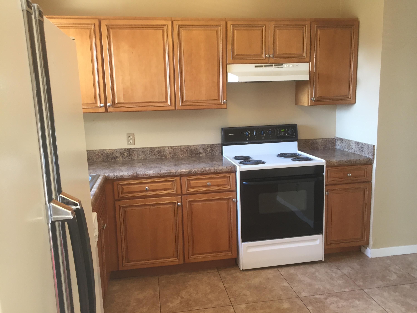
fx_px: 349
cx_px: 208
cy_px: 156
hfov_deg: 61.7
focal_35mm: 29
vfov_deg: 48.2
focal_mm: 4.15
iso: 80
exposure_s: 1/30
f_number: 2.2
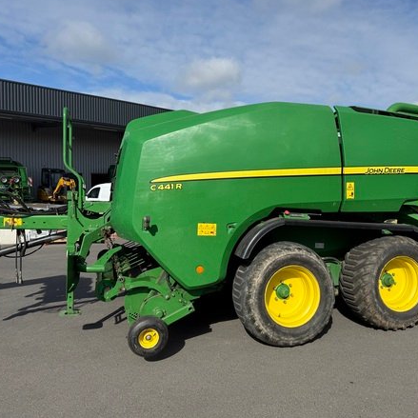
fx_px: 396
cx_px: 243
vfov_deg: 55.6
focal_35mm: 29
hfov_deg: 55.4
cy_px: 208
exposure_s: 1/6173
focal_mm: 6.76
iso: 80
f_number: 1.78
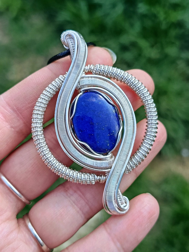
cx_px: 94
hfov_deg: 30.3
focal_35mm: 48
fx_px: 349
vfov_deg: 39.7
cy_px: 126
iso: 50
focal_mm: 5.24
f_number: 1.7
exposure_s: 1/173
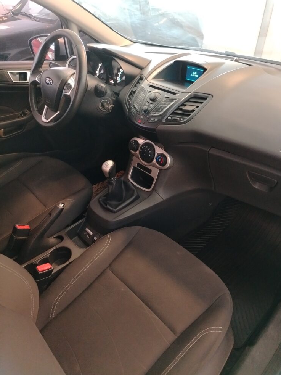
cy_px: 186
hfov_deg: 54.9
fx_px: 271
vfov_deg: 69.4
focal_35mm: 25
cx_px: 145
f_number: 1.75
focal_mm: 5.25
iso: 3303
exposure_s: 1/25
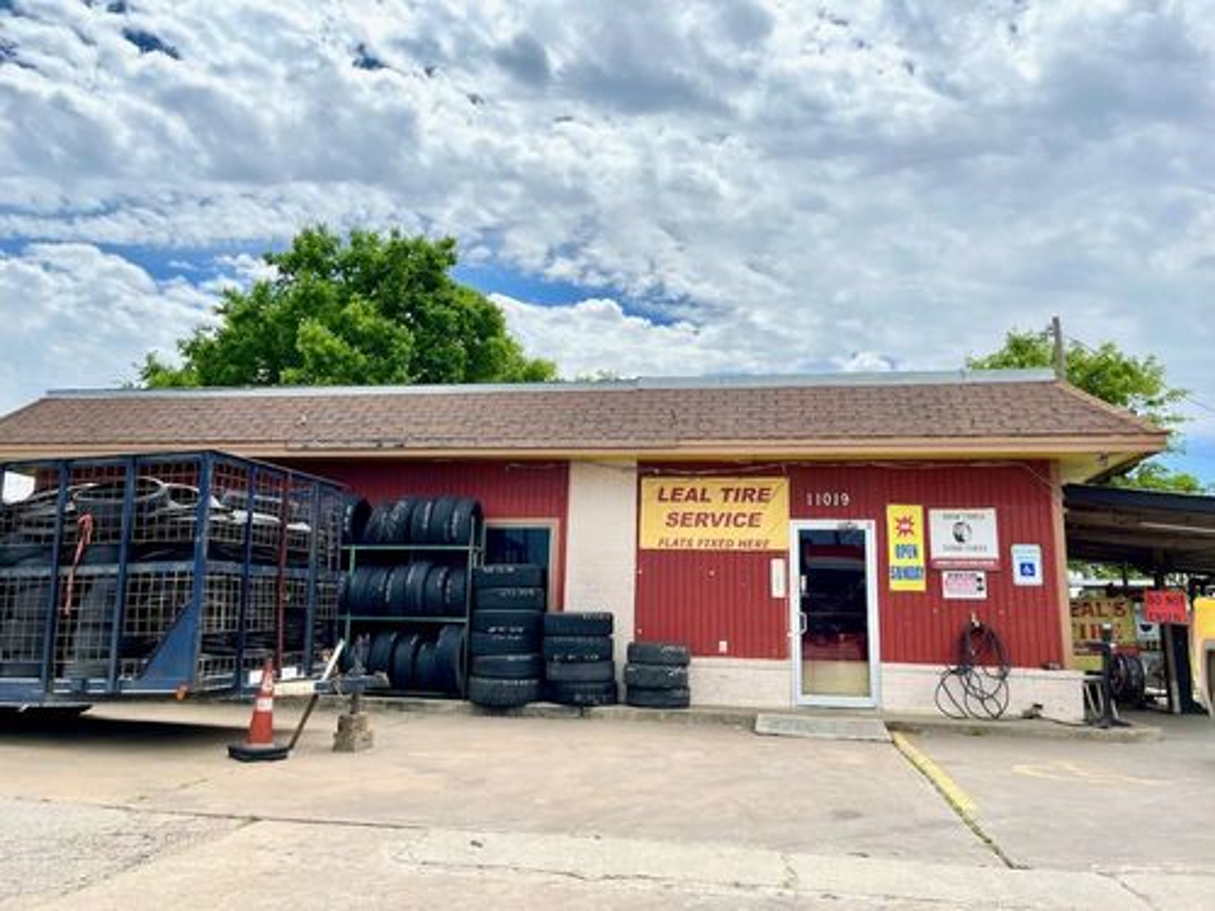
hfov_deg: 67.3
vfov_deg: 53.1
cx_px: 608
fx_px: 913
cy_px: 456
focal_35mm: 26
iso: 50
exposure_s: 1/3876
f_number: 1.6
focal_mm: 5.1
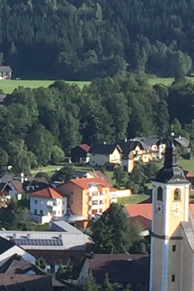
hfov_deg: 5.5
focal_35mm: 235
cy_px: 51
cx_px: -347
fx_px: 1901
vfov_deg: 8.7
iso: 32
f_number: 2.2
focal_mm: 4.15
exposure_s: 1/964
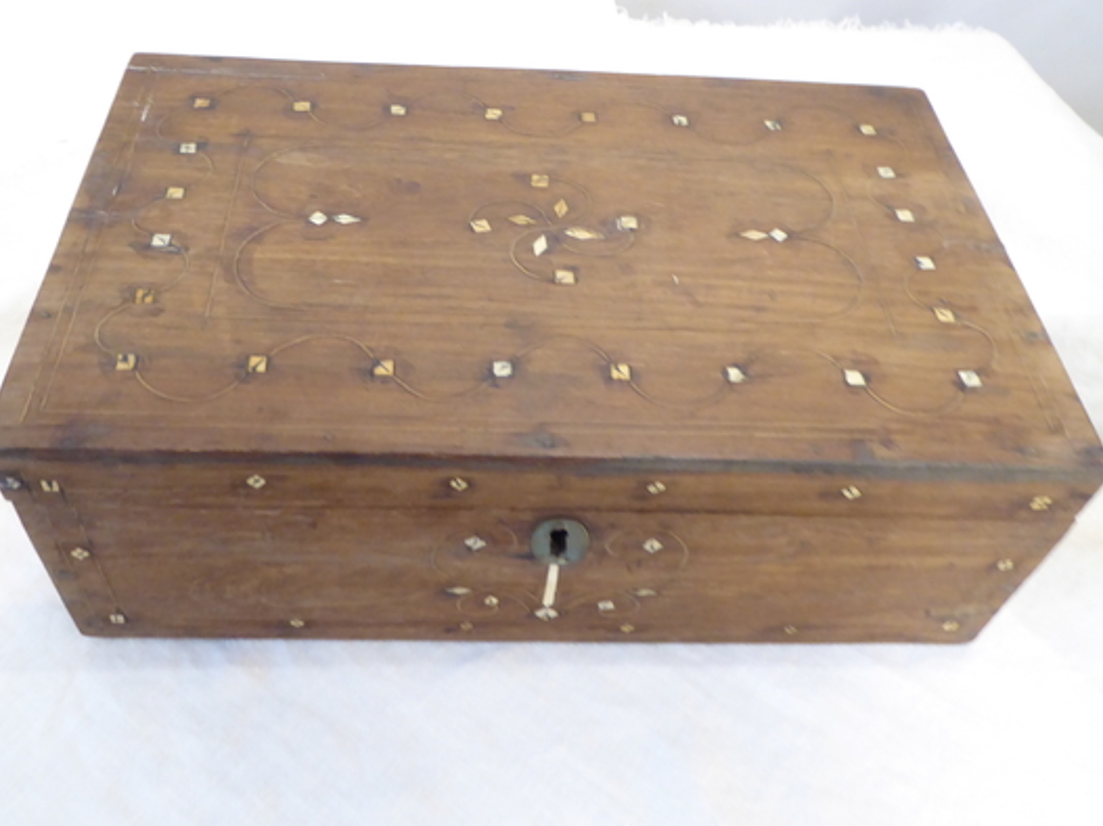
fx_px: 1051
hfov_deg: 55.3
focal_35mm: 33
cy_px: 412
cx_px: 515
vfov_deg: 42.9
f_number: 3.5
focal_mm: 5
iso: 400
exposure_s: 1/10
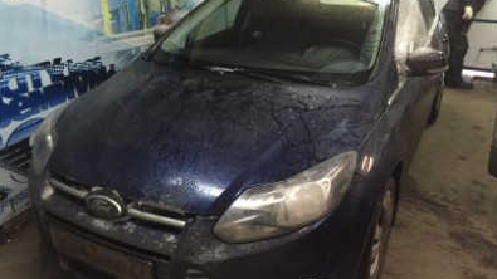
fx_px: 422
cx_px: 249
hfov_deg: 61.0
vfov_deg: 36.6
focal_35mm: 32
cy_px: 119
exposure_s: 1/25
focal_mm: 4.15
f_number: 2.2
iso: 250
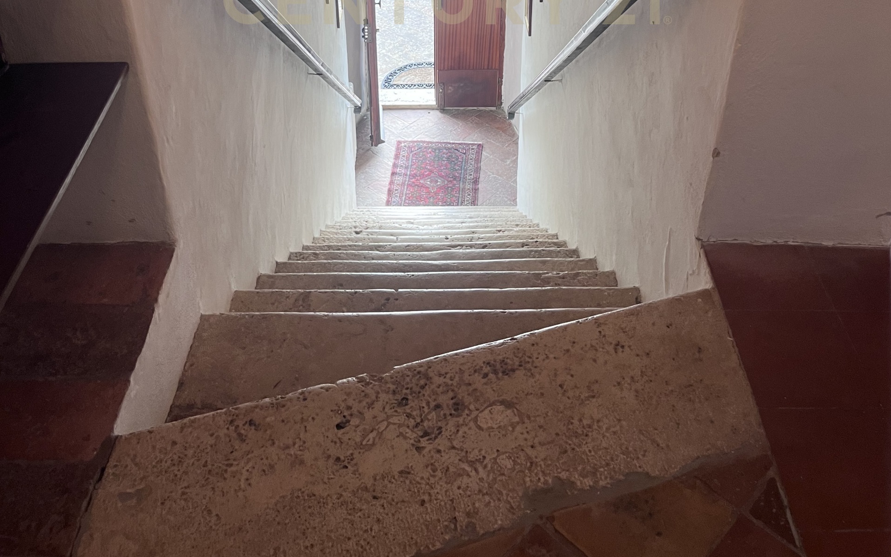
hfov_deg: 52.7
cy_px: -1
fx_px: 898
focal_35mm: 37
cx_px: 448
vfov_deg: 31.8
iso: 80
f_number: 1.6
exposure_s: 1/50
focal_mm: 5.1
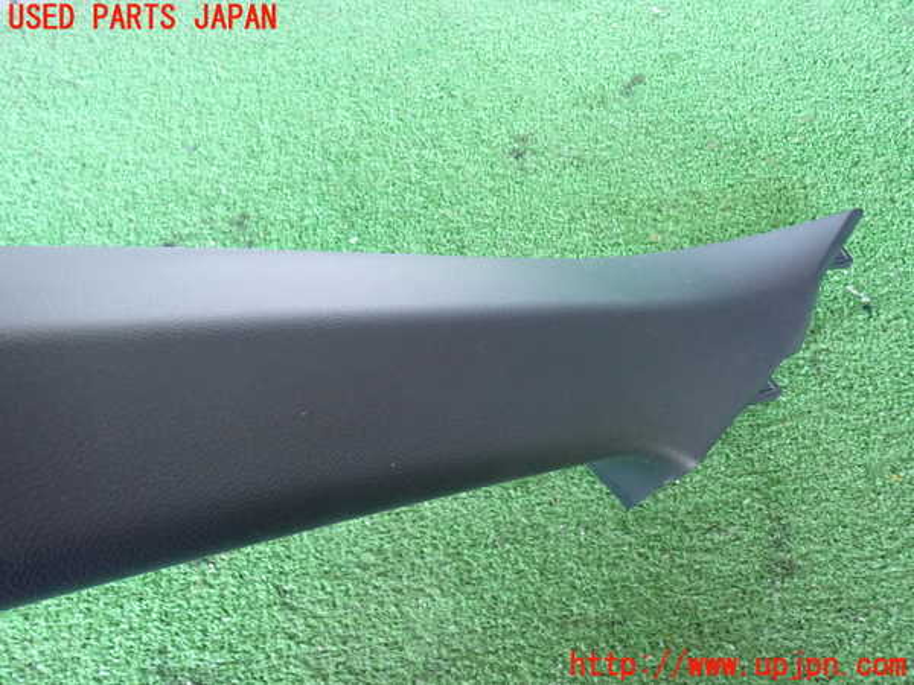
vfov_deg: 46.8
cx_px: 457
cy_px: 342
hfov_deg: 60.0
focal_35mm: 30
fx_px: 792
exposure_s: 1/30
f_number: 2.3
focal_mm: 5.4
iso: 500
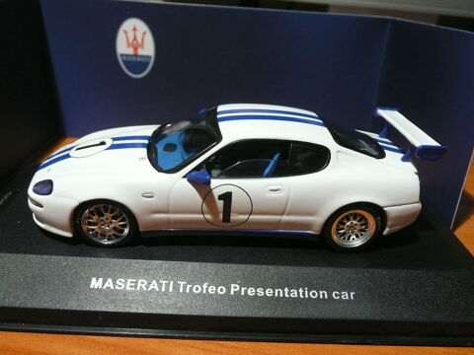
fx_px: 411
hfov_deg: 60.0
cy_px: 178
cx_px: 237
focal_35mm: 30
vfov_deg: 46.8
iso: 400
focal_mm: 4.9
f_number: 3.4
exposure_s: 1/40
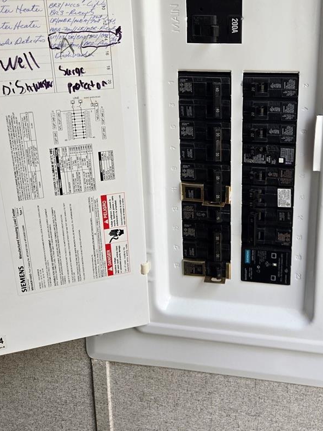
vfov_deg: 51.1
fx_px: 436
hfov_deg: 40.2
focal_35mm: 35
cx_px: 213
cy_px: 126
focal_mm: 5.4
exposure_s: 1/508
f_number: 1.8
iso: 100
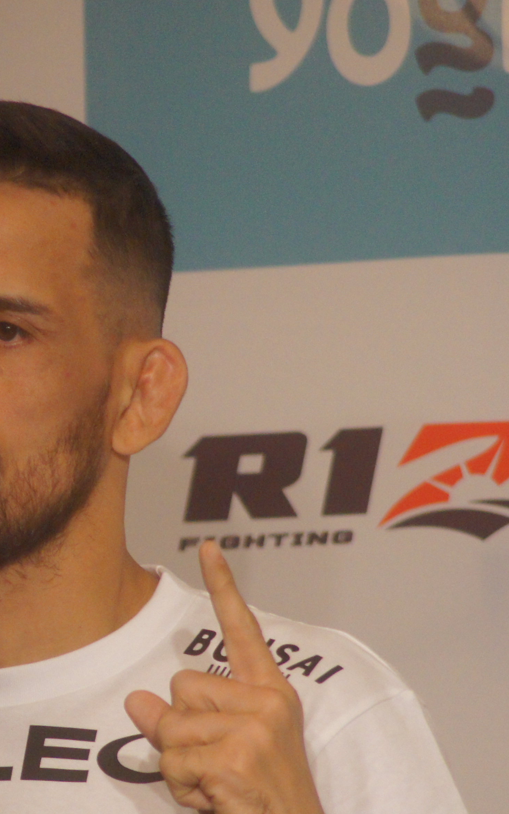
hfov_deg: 2.5
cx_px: -50
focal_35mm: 536
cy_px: 518
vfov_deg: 3.9
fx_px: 11894
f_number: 5.6
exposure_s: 1/250
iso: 1600
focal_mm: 180
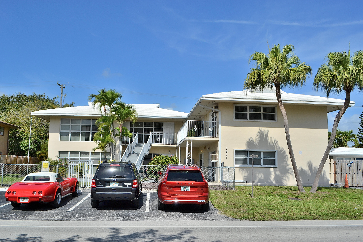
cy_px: 121
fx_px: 333
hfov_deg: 57.2
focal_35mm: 33
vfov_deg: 40.0
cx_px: 182
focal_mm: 22
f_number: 10
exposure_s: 1/400
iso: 100
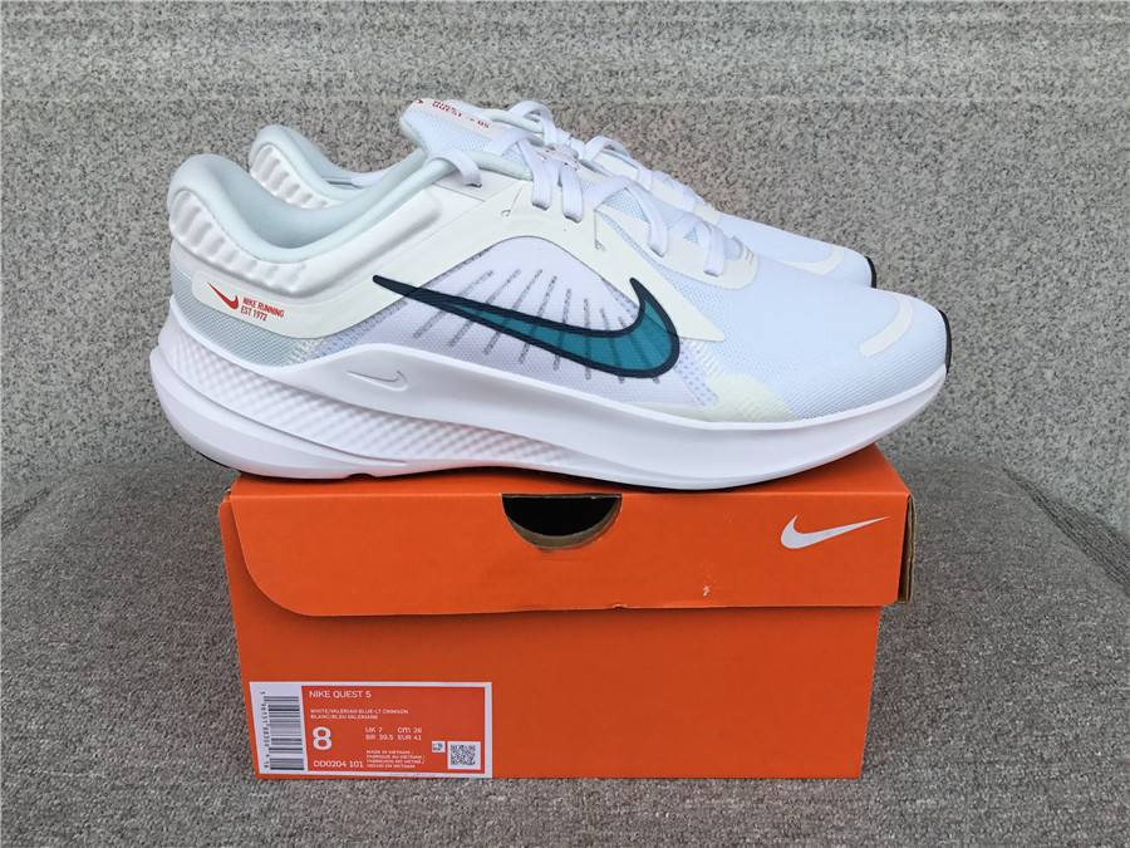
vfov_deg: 45.4
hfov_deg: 58.4
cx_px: 565
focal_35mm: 31
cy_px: 424
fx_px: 1012
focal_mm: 3.3
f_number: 2.4
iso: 25
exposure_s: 1/362
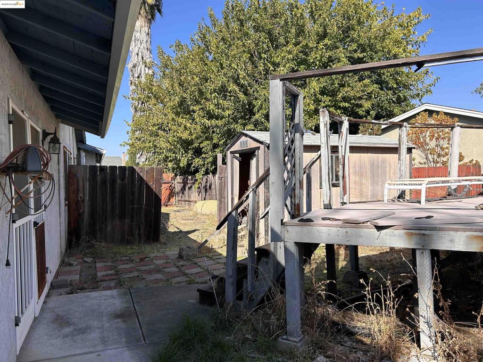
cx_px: 242
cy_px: 181
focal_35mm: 26
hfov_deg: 67.3
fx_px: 363
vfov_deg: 53.1
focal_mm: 5.7
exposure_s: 1/2404
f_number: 1.5
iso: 50
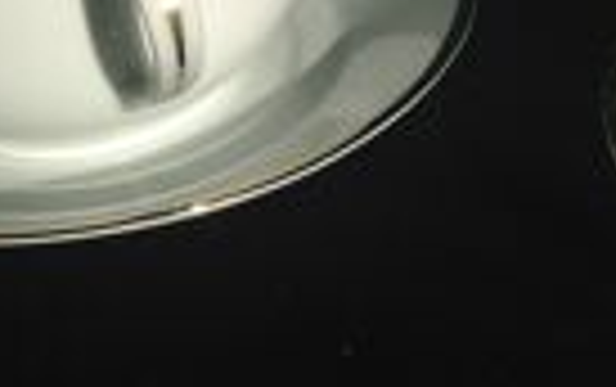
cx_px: 589
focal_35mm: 130
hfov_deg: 15.8
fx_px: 2185
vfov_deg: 10.1
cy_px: 83
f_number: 2.4
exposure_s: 1/3367
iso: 50
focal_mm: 4.28
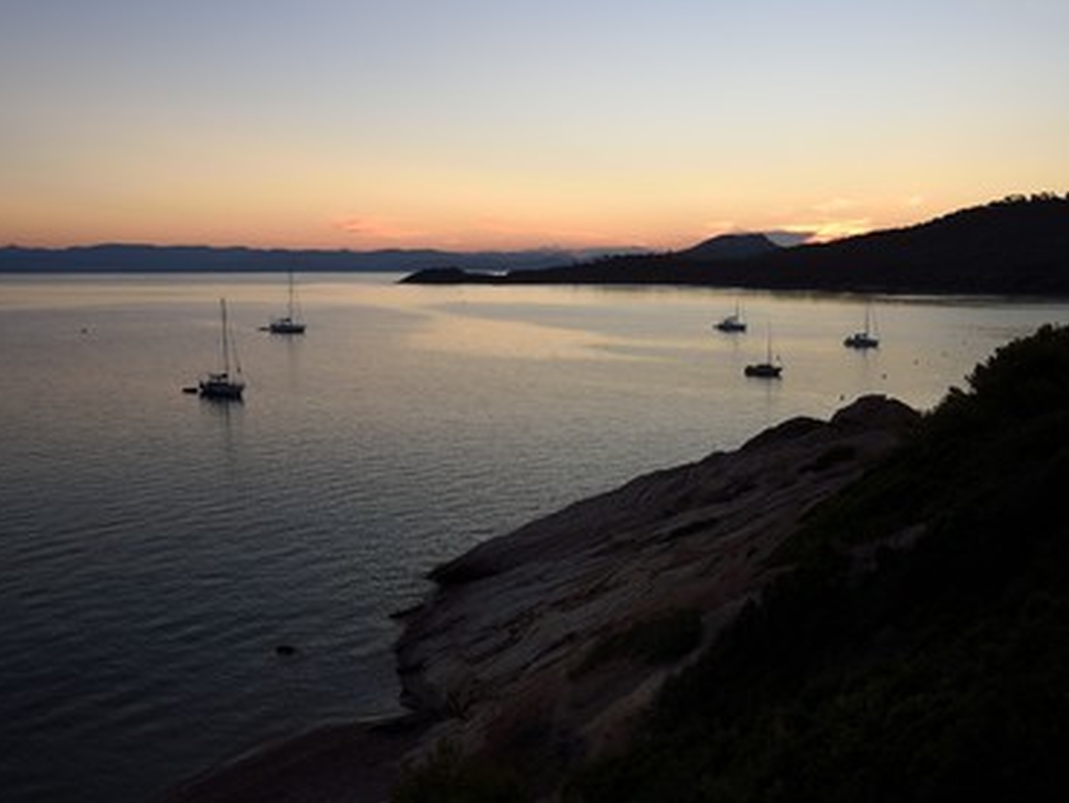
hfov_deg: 52.6
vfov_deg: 40.7
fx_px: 1081
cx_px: 545
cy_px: 403
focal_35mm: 35
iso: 400
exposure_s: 1/125
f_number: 8
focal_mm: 32
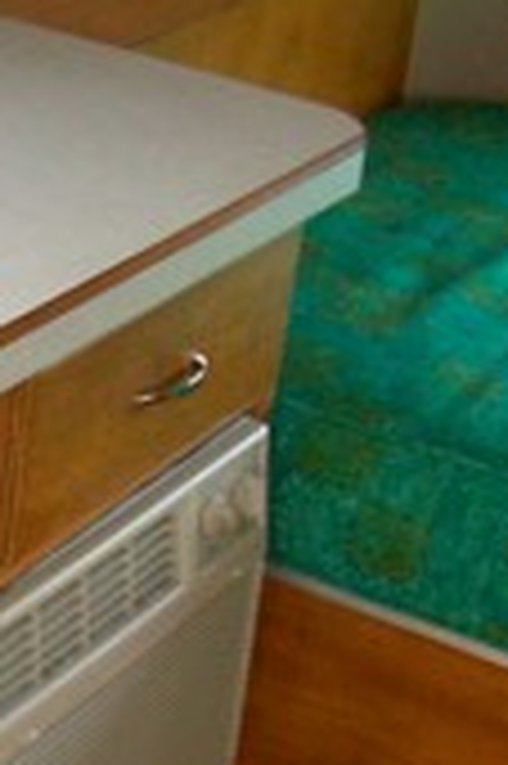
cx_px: -378
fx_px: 2651
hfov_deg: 10.4
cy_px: 688
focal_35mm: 125
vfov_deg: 16.2
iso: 140
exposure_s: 1/112
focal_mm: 5.6
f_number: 2.7
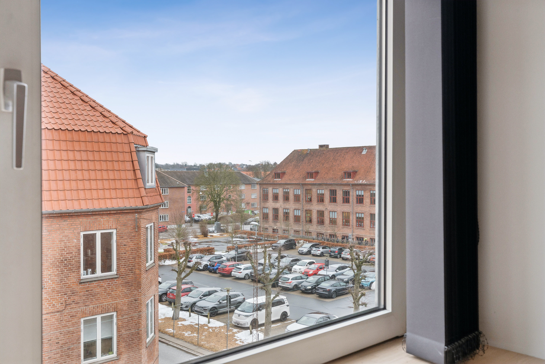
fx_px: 530
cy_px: 182
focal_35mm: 35
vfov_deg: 37.9
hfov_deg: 54.4
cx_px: 272
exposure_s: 1/100
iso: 800
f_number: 10
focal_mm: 35
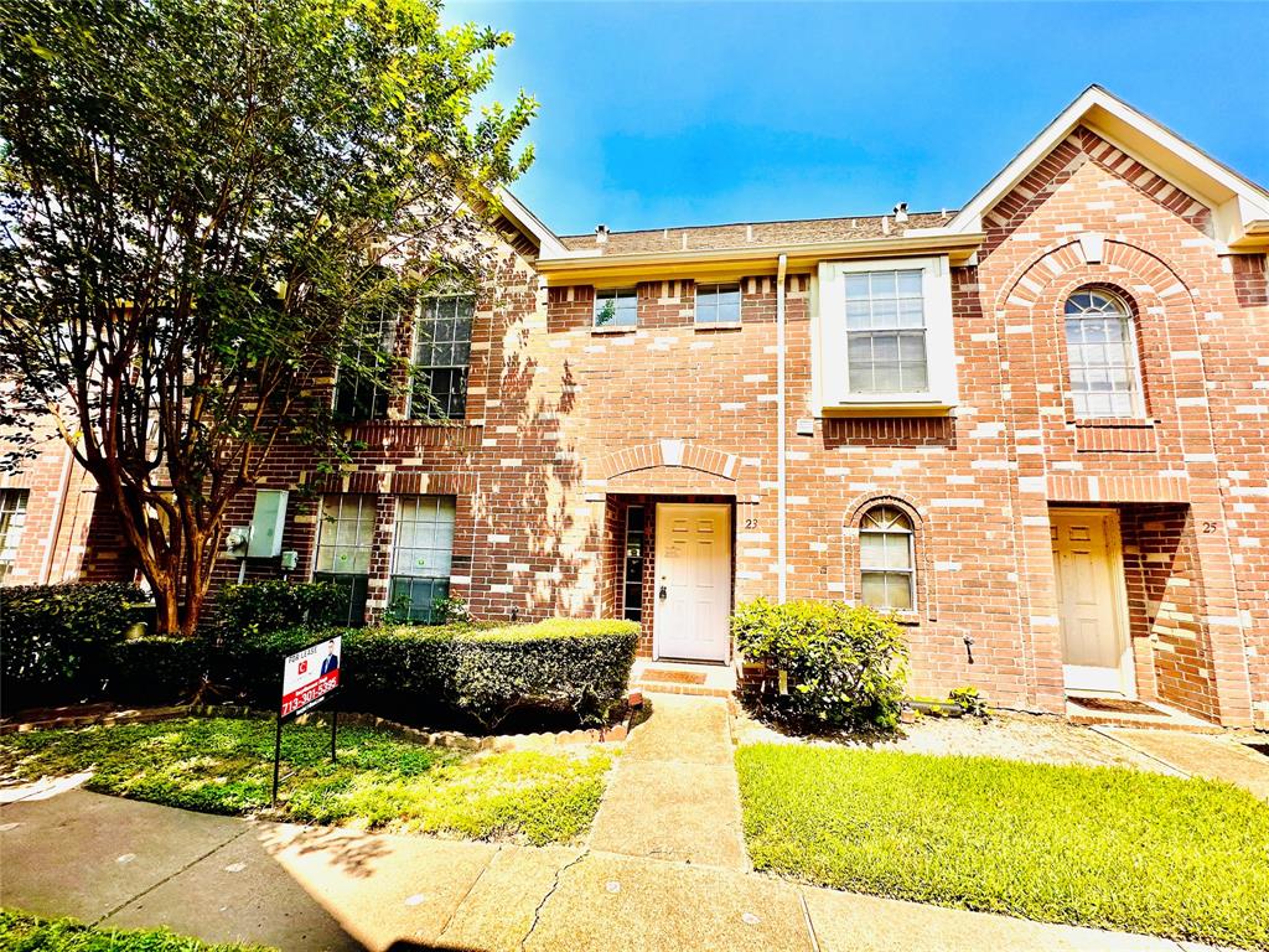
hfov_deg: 102.1
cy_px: 476
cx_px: 634
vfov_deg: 85.7
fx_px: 513
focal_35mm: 14
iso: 40
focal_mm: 2.22
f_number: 2.2
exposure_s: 1/1114
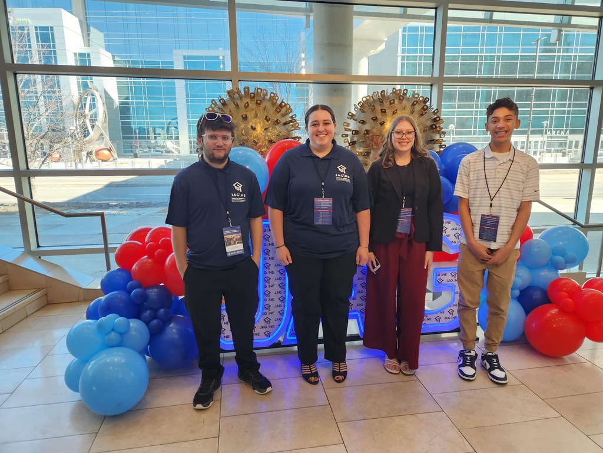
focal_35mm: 23
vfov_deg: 58.9
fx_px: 401
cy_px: 226
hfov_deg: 73.9
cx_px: 302
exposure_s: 1/180
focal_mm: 5.4
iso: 125
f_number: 1.8
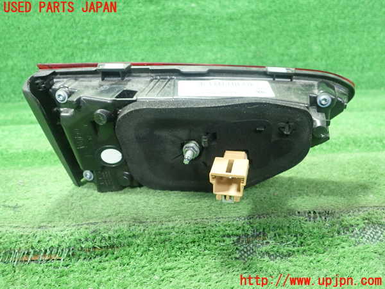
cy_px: 144
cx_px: 192
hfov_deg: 60.0
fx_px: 334
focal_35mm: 30
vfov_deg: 46.8
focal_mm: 5.5
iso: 800
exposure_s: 1/100
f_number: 2.3
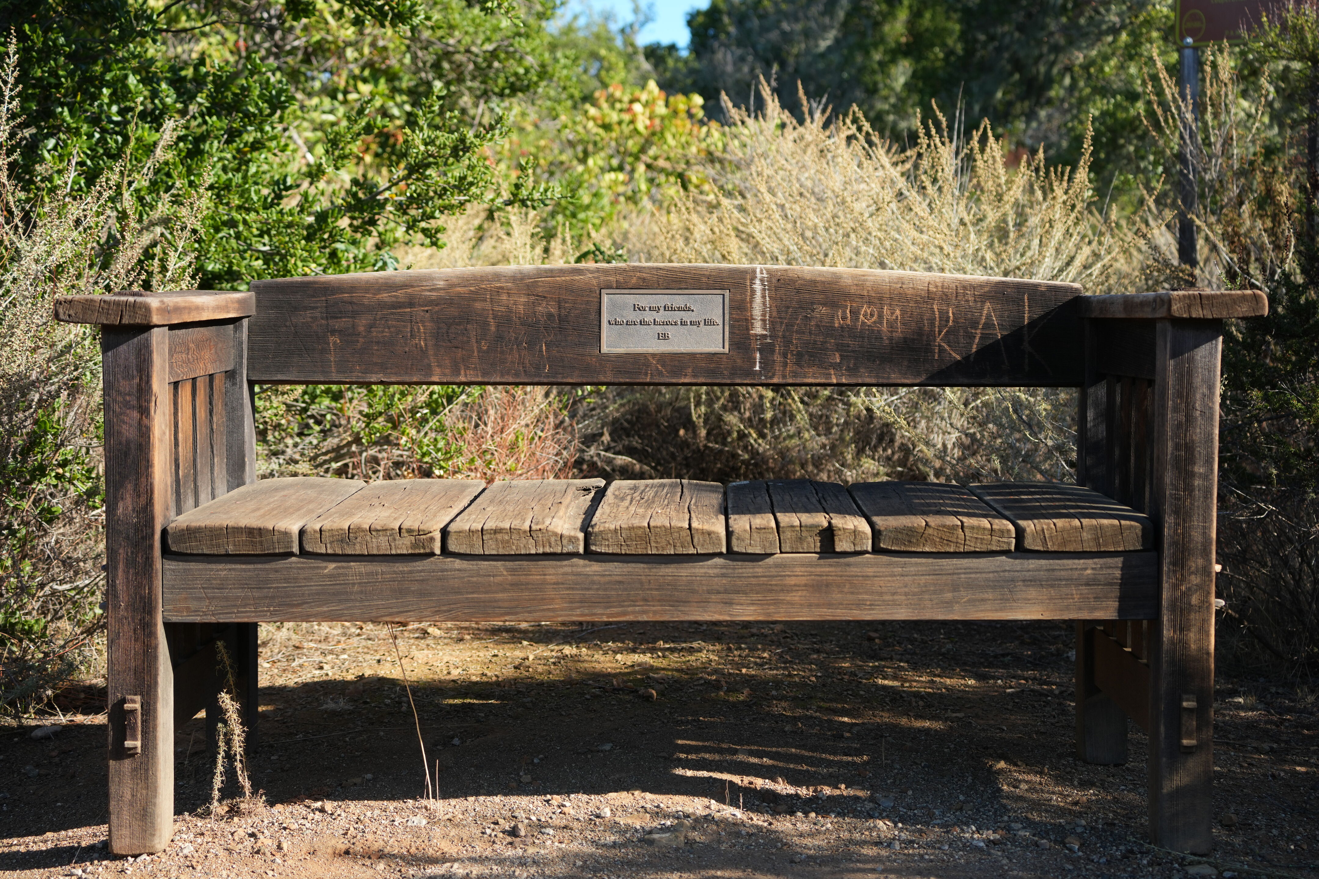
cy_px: 440
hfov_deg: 36.9
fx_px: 1978
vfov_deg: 25.1
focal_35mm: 54
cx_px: 660
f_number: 4.5
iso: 320
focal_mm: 54
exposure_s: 1/640
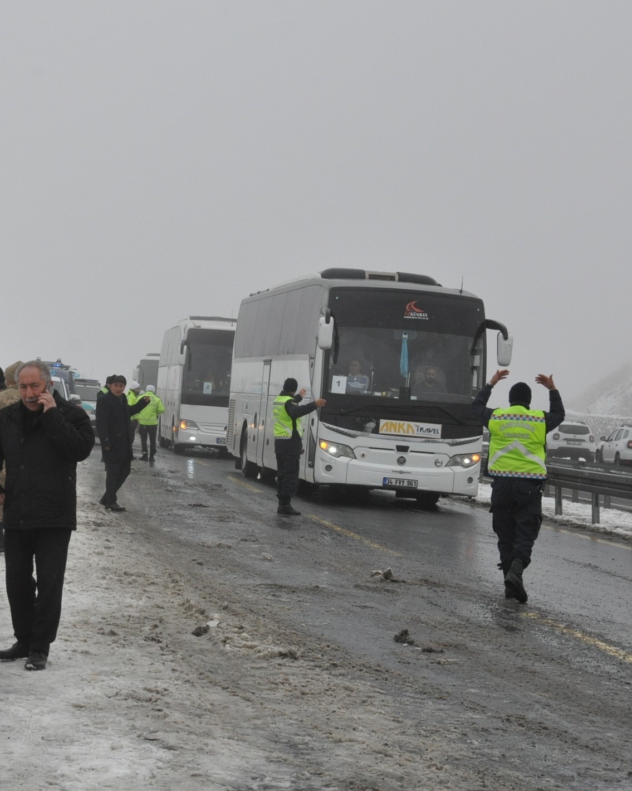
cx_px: 97
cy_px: 395
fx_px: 1988
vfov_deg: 22.5
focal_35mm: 85
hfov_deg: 17.9
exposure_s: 1/640
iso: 800
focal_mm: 40
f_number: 13
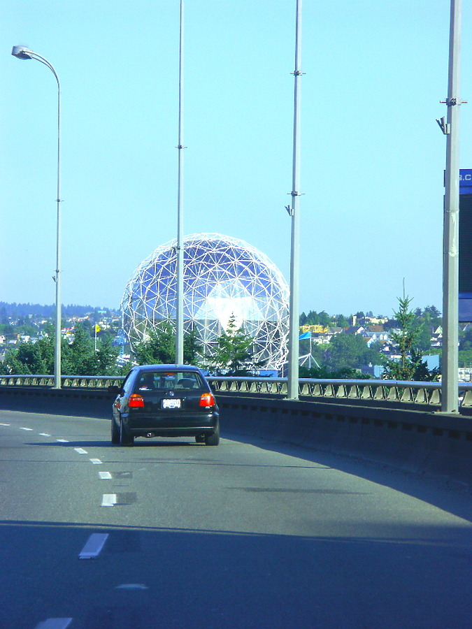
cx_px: 236
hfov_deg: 7.6
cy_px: 314
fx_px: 3545
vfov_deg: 10.1
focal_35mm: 195
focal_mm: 49.47
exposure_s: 1/500
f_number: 4.5
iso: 100
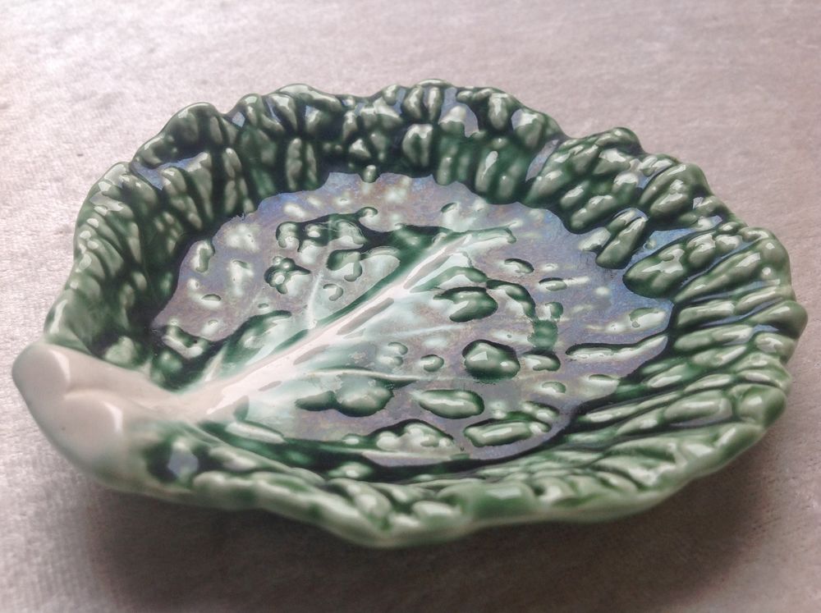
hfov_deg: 52.7
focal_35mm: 35
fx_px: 829
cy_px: 306
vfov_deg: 40.6
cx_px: 410
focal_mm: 4.28
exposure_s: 1/120
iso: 50
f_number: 2.4
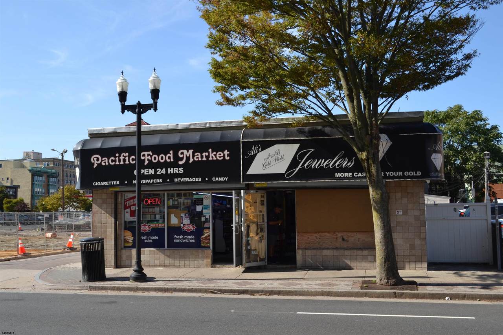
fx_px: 545
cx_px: 252
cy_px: 168
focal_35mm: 39
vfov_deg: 34.2
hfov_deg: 49.6
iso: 100
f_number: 7.1
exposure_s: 1/200
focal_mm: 26
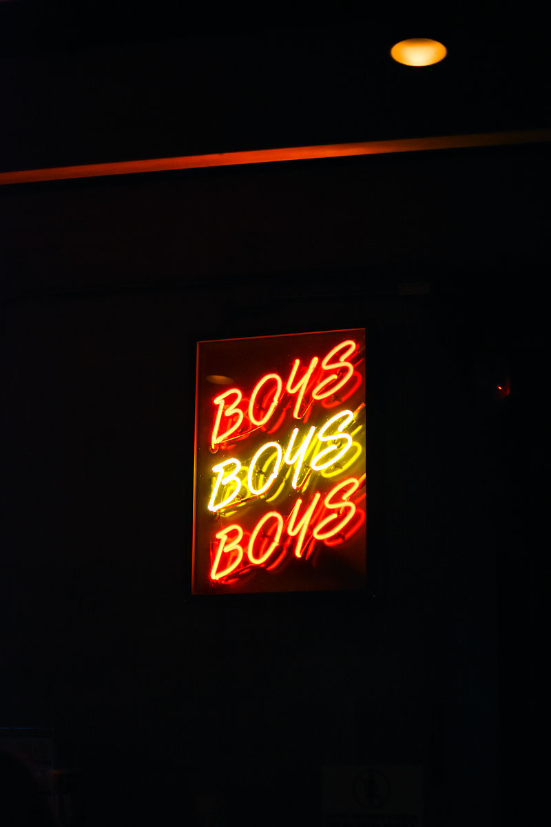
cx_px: 276
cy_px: 414
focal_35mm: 52
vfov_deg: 37.9
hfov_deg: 25.8
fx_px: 1205
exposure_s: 1/500
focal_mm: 35
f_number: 1.8
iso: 2000
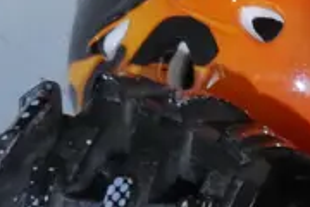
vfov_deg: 8.2
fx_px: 1429
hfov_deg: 10.2
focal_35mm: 166
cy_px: 189
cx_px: 823
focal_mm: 14
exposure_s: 1/30
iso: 3200
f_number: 3.5
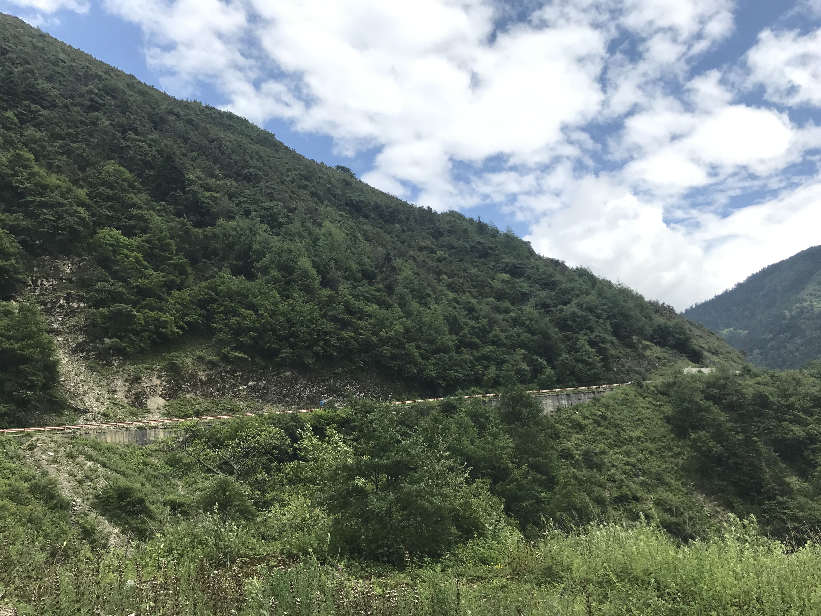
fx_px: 664
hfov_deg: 63.4
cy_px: 308
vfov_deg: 49.7
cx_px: 410
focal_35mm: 28
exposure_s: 1/3300
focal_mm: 3.99
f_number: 1.8
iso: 20
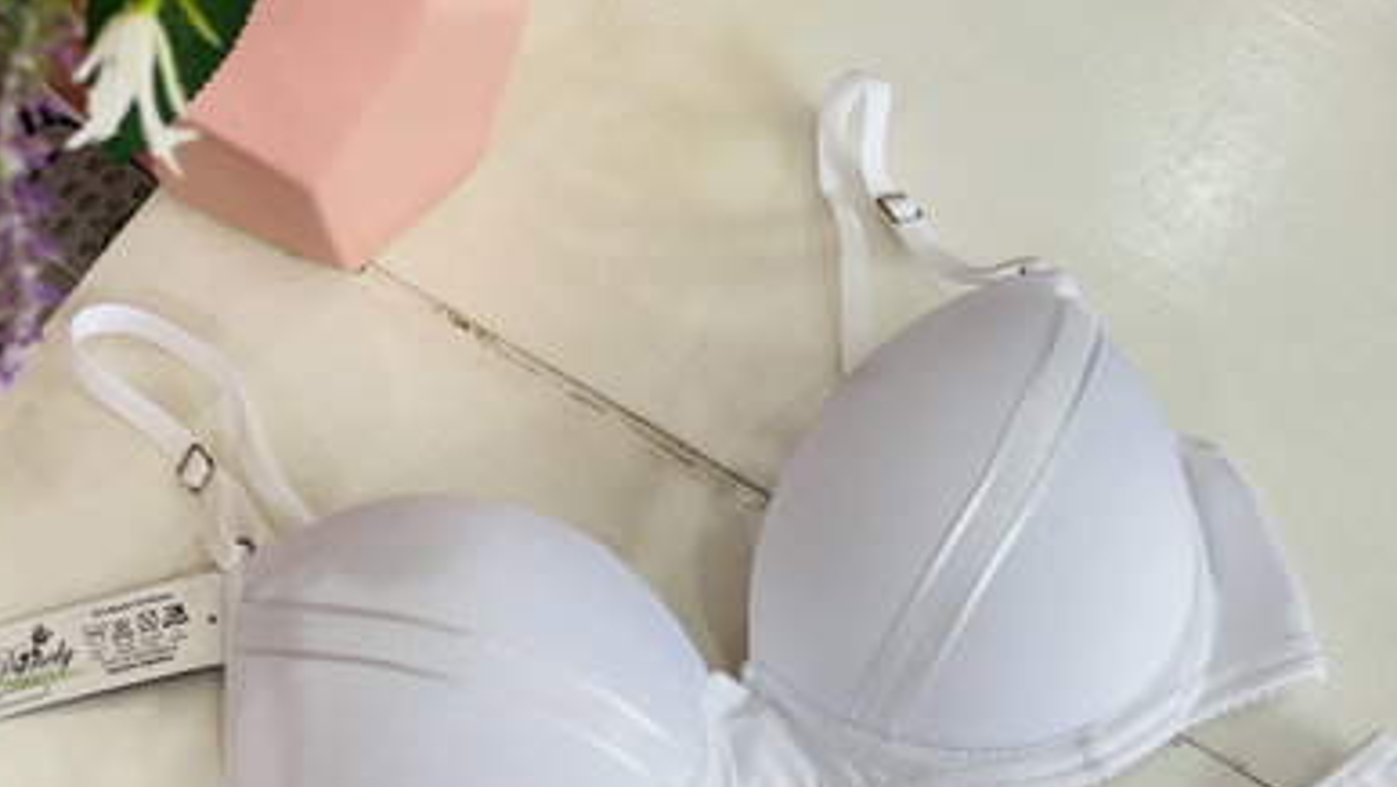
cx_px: 679
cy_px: 930
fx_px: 1334
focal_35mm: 36
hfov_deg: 55.3
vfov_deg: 28.8
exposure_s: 1/100
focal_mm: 6.76
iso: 50
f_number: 1.78
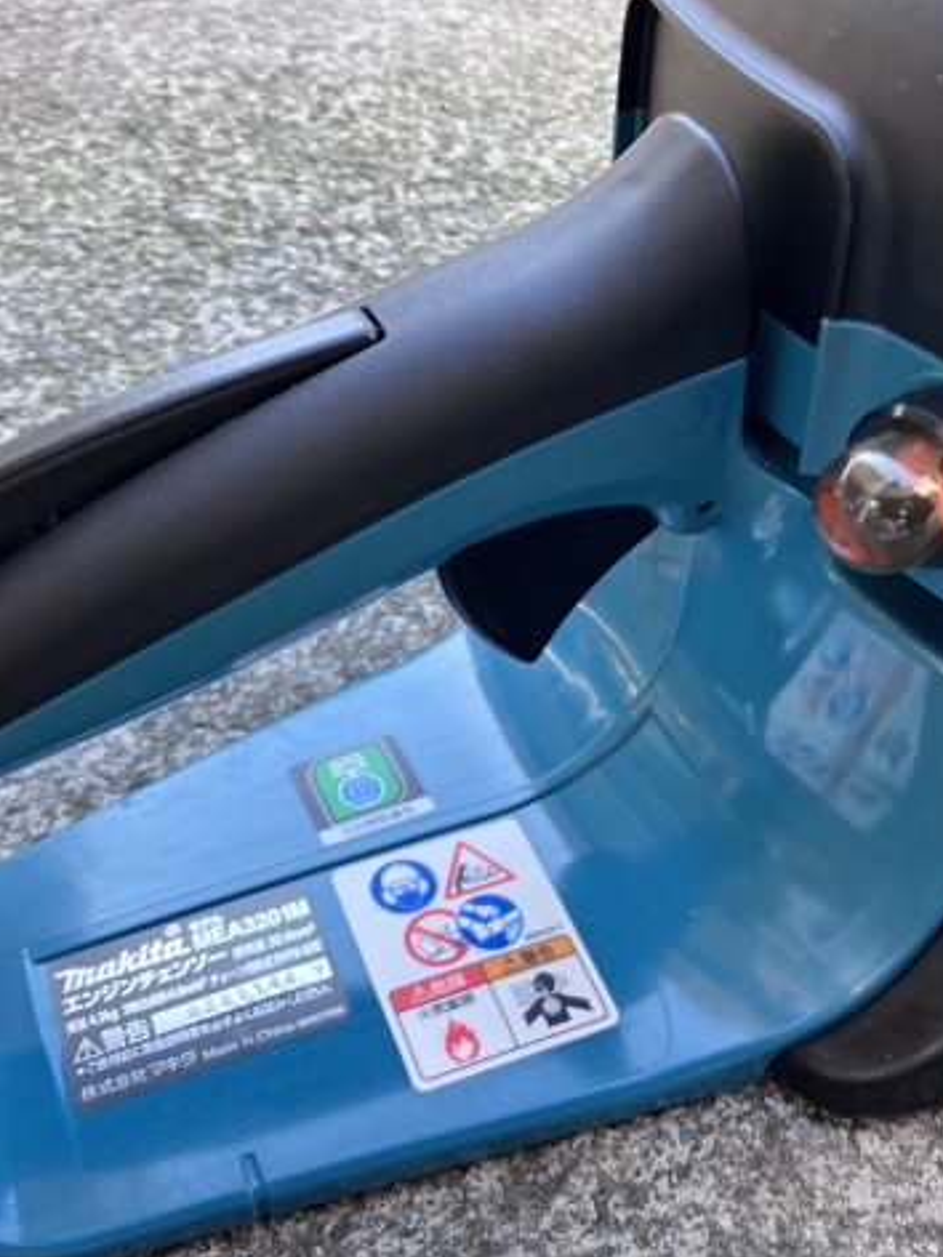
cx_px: 509
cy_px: 628
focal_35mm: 38
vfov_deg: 49.0
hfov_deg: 37.7
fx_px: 1380
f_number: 1.8
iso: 80
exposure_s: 1/121
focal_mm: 3.99
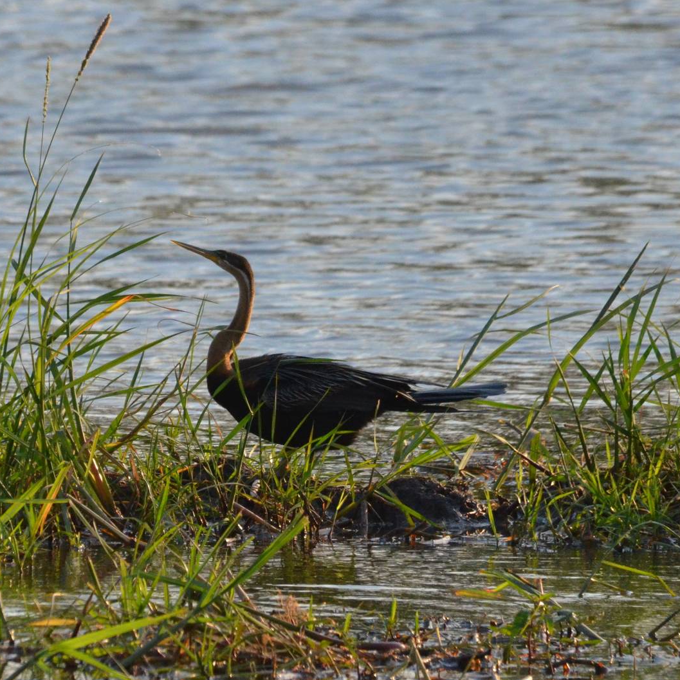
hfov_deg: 1.8
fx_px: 21402
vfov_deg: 1.8
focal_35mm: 963
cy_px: 340
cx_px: 312
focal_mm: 500
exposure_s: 1/2000
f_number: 11
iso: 2500
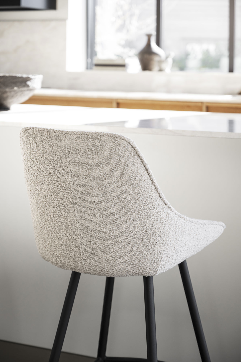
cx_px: 120
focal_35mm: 70
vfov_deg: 28.8
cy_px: 181
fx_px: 703
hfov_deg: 19.5
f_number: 4
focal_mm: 70
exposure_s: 1/125
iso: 160
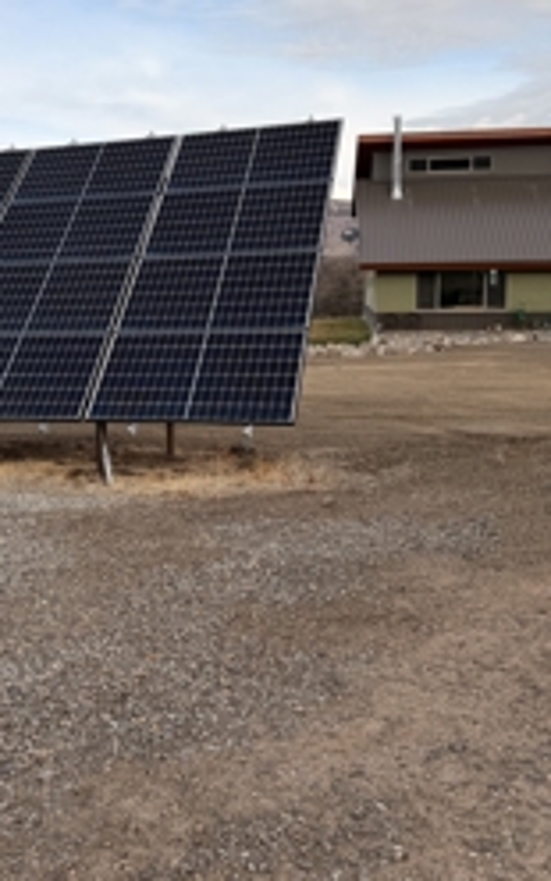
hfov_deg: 30.6
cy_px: 362
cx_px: 117
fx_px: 985
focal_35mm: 41
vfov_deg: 48.0
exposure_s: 1/3425
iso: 80
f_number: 1.78
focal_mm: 6.76
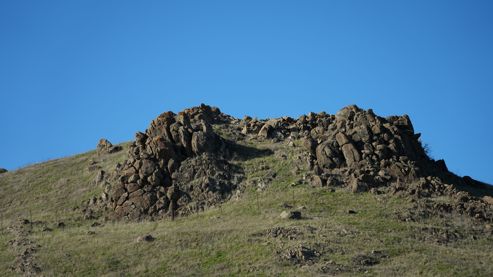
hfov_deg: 15.7
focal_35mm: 137
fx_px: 1791
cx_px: 246
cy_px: 140
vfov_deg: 8.9
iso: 400
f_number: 6.3
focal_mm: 130
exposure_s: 1/1250
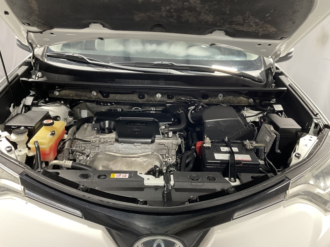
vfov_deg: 48.2
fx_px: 276
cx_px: 165
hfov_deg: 61.7
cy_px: 124
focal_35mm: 29
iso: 160
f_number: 1.8
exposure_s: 1/60
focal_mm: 3
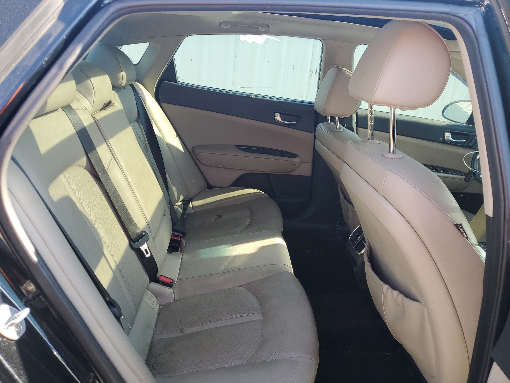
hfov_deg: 67.3
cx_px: 255
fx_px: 383
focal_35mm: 26
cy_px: 192
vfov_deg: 53.1
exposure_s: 1/167
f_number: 1.5
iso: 50
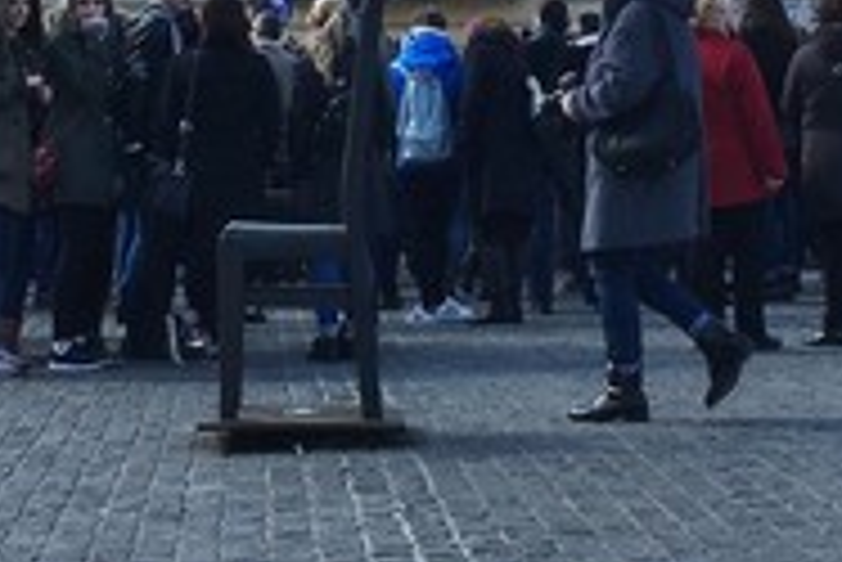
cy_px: -76
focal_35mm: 118
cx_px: 416
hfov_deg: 17.3
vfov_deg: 11.4
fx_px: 2762
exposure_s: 1/950
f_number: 2.2
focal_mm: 4.15
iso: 25
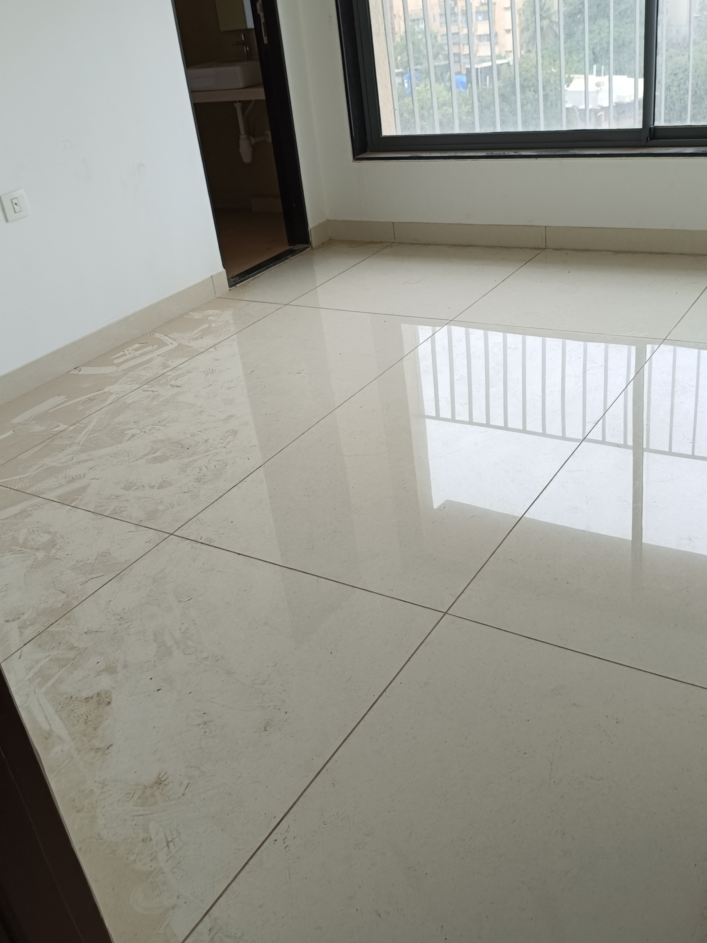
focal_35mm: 32
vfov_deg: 56.8
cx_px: 349
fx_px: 871
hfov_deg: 44.2
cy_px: 474
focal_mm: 4.94
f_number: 1.5
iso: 51
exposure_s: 1/167
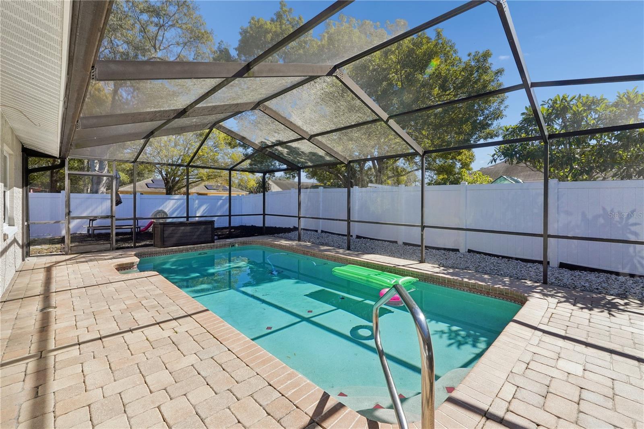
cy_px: 214
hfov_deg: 100.4
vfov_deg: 77.3
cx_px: 322
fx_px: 268
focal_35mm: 15
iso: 400
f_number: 8
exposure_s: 1/500
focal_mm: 10
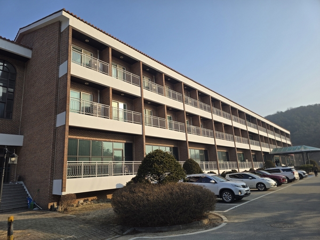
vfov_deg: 58.9
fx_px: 213
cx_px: 160
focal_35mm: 23
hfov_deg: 73.9
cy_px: 120
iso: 12
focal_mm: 6.3
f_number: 1.7
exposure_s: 1/606
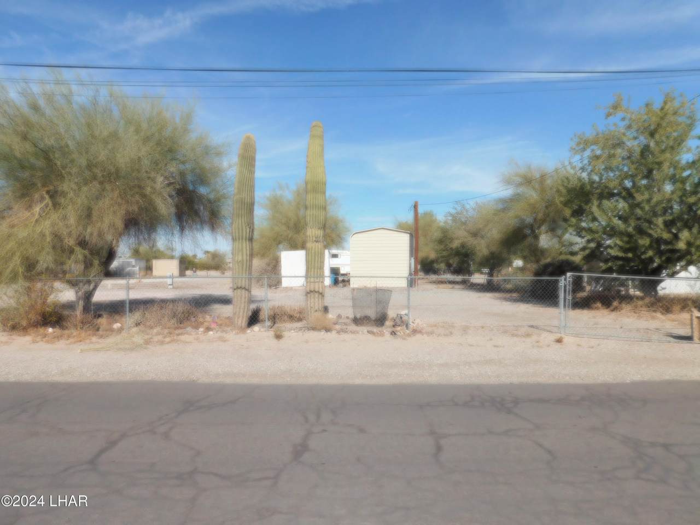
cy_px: 262
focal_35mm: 23
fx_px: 465
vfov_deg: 58.9
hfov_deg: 73.9
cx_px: 350
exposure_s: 1/800
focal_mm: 4
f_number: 6
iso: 125
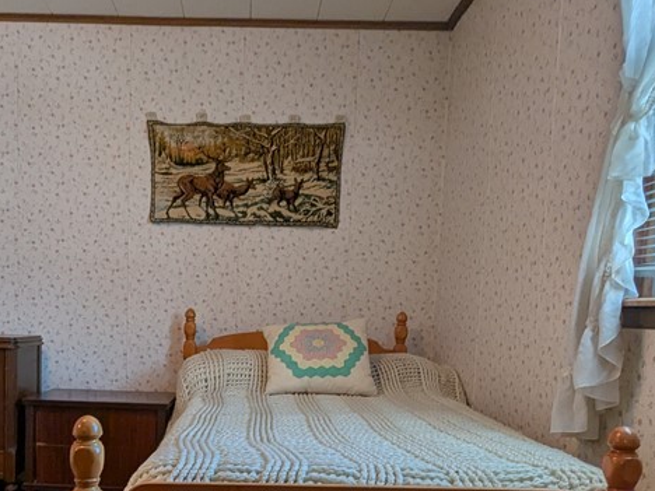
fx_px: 662
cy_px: 390
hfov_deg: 52.0
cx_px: 238
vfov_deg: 39.2
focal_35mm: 35
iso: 64
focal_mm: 2.35
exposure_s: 1/60
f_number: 2.2
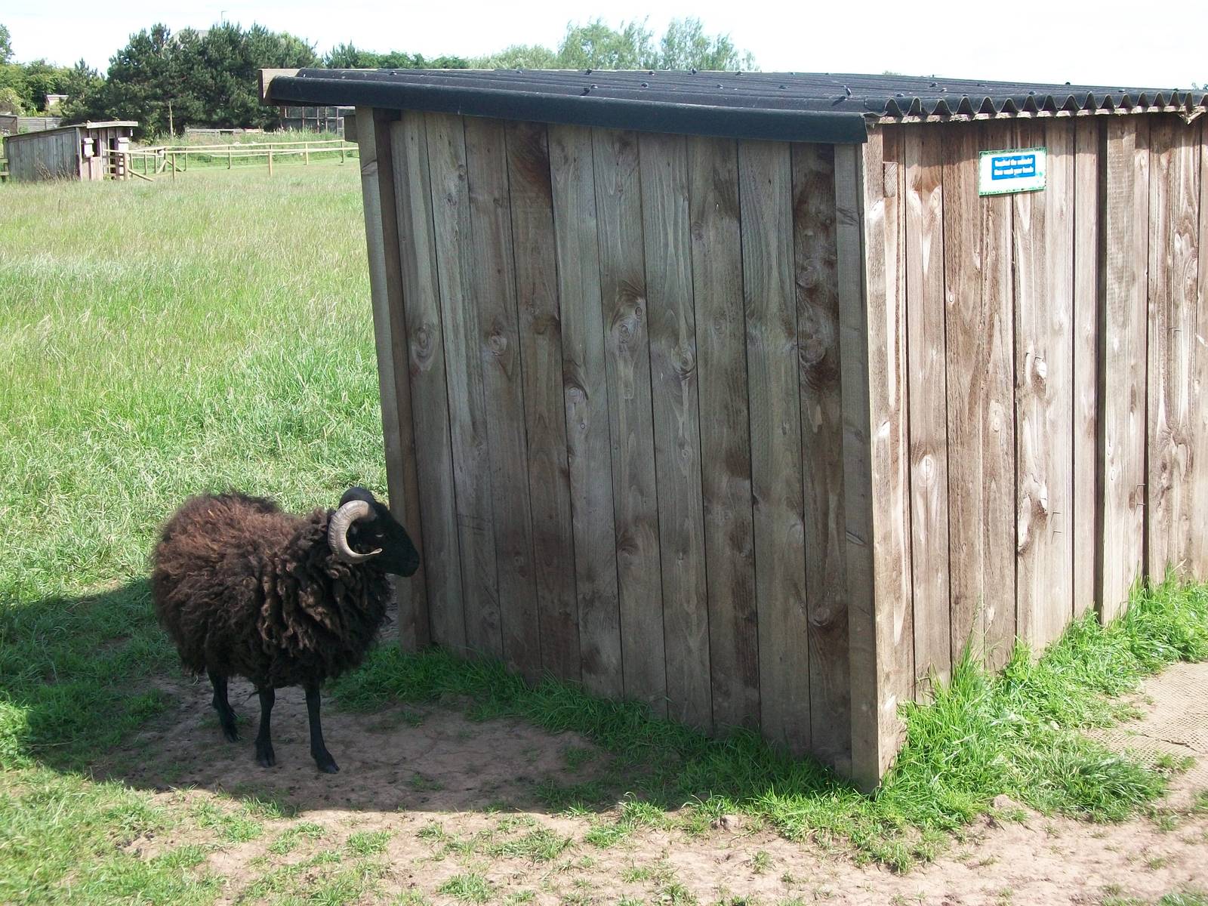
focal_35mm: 50
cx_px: 604
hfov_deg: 38.2
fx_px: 1745
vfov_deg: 29.1
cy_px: 453
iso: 126
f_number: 3.6
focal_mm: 8.8
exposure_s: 1/500
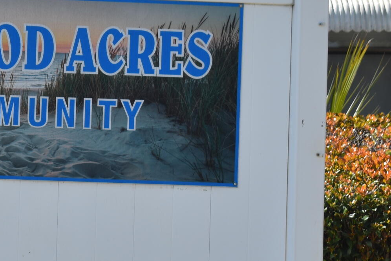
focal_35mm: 235
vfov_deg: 5.8
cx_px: -74
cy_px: 99
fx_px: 2552
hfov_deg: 8.7
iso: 100
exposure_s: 1/250
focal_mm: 52
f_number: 8
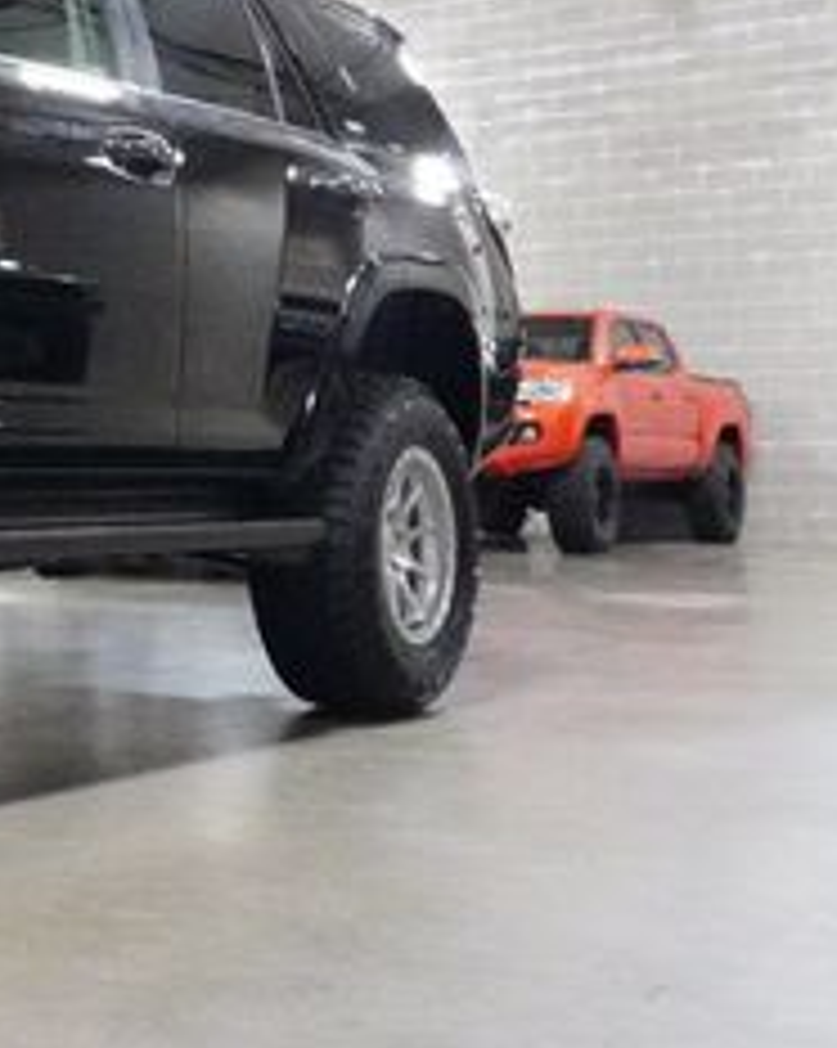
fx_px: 1922
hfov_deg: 20.4
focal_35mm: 62
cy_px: 290
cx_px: -477
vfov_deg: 30.1
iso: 25600
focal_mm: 16
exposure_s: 1/125
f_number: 8
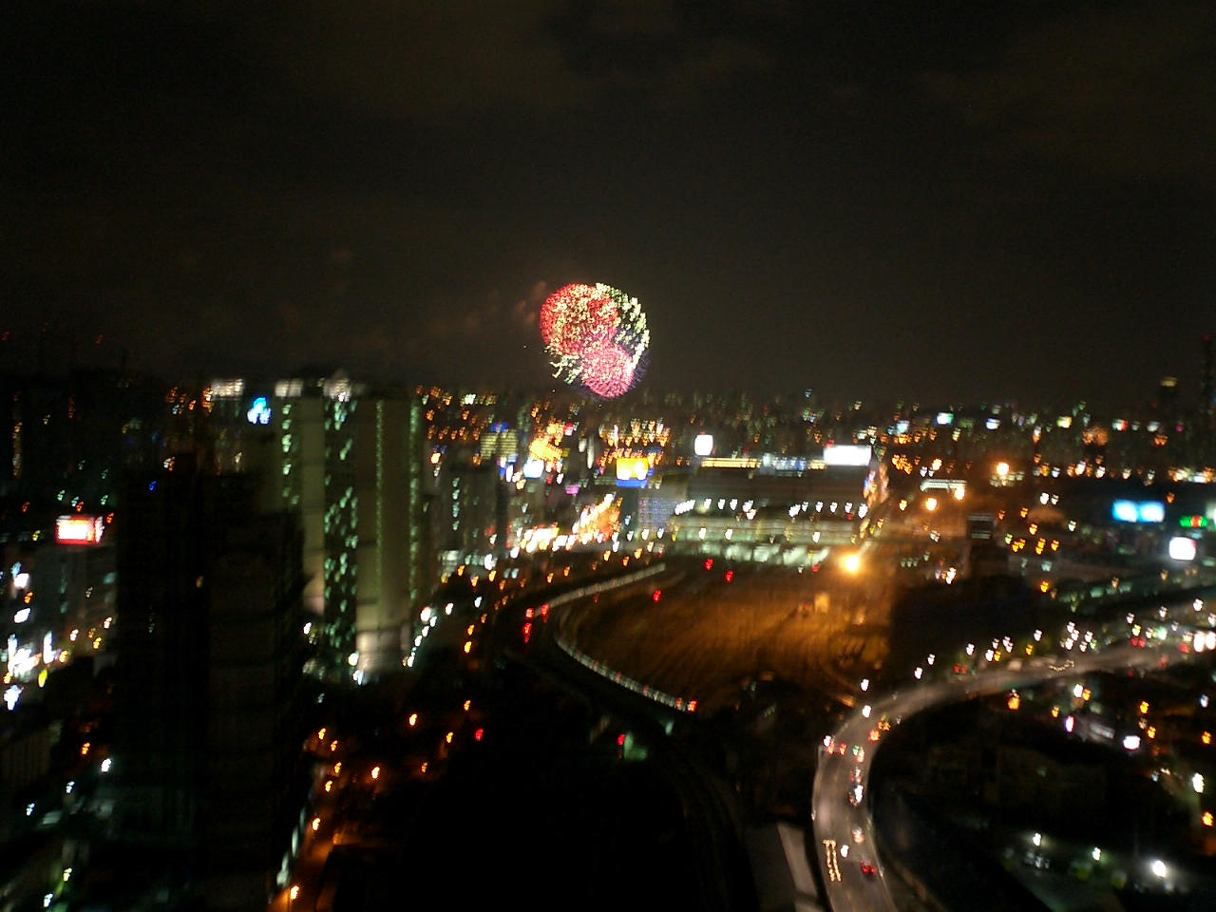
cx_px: 608
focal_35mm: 37
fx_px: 1300
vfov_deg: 38.7
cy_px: 456
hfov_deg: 50.1
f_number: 3.5
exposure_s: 1
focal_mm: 5.6
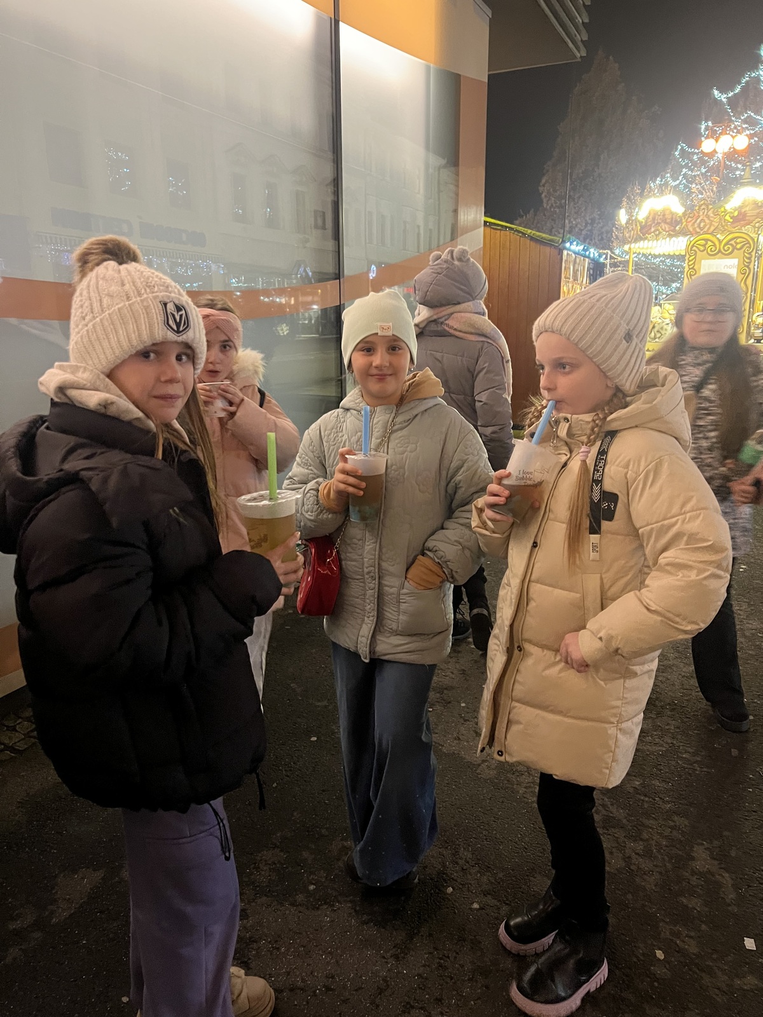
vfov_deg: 67.3
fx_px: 764
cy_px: 508
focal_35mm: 26
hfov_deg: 53.1
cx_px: 382
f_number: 1.5
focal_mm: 5.7
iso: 640
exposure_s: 1/25
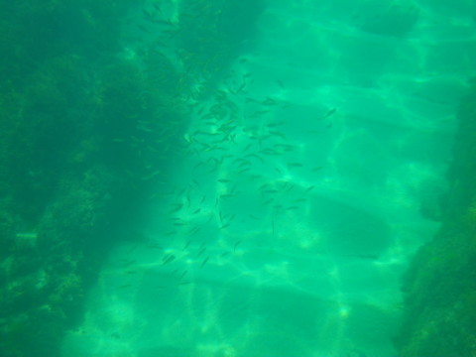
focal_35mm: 42
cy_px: 178
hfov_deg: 44.8
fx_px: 578
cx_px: 238
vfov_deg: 34.3
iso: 80
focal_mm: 7.5
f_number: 4.2
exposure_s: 1/100
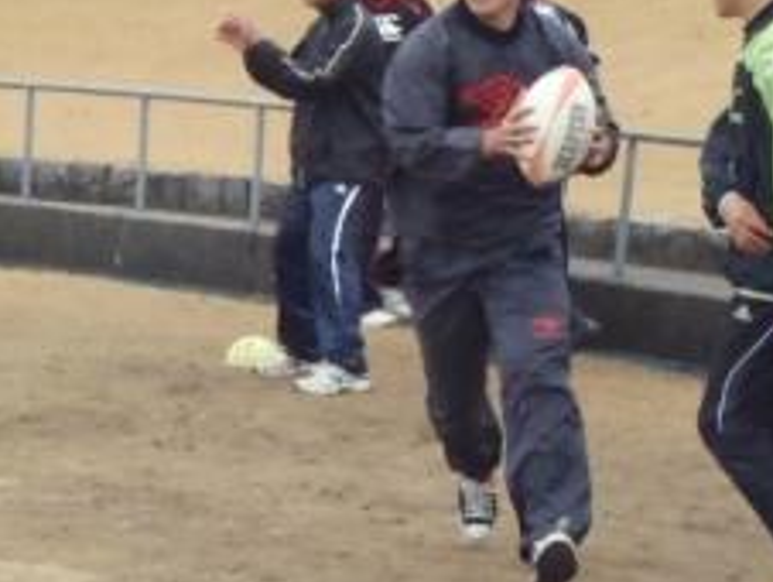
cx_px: 315
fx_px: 4024
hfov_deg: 11.0
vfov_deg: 8.2
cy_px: 45
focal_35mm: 180
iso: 800
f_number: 4.7
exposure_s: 1/500
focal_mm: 16.25
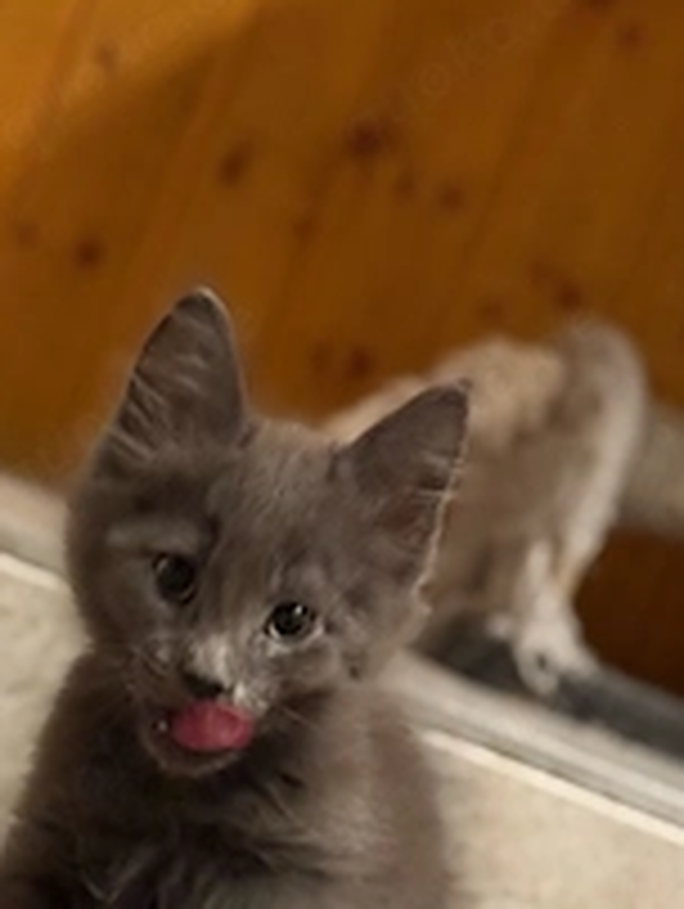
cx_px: 225
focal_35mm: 95
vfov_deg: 20.3
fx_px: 2498
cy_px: 801
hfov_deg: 15.6
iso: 800
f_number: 1.78
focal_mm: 6.76
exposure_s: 1/25
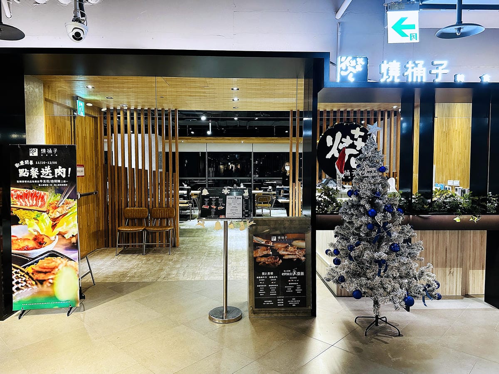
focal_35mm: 24
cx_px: 250
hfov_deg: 71.6
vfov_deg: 56.8
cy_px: 187
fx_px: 346
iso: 500
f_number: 1.78
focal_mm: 6.86
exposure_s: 1/60
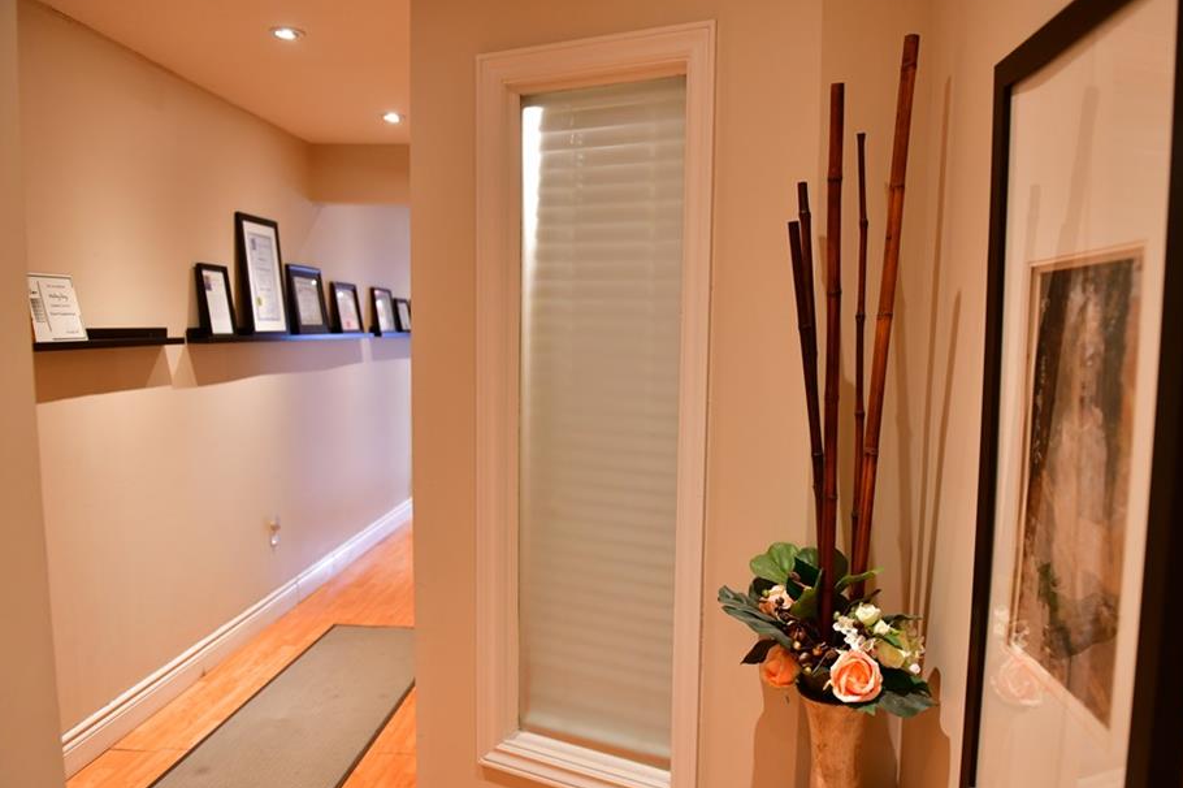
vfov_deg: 47.9
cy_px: 423
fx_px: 887
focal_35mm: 27
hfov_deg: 67.3
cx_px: 634
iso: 1400
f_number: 2.8
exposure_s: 1/60
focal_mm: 24
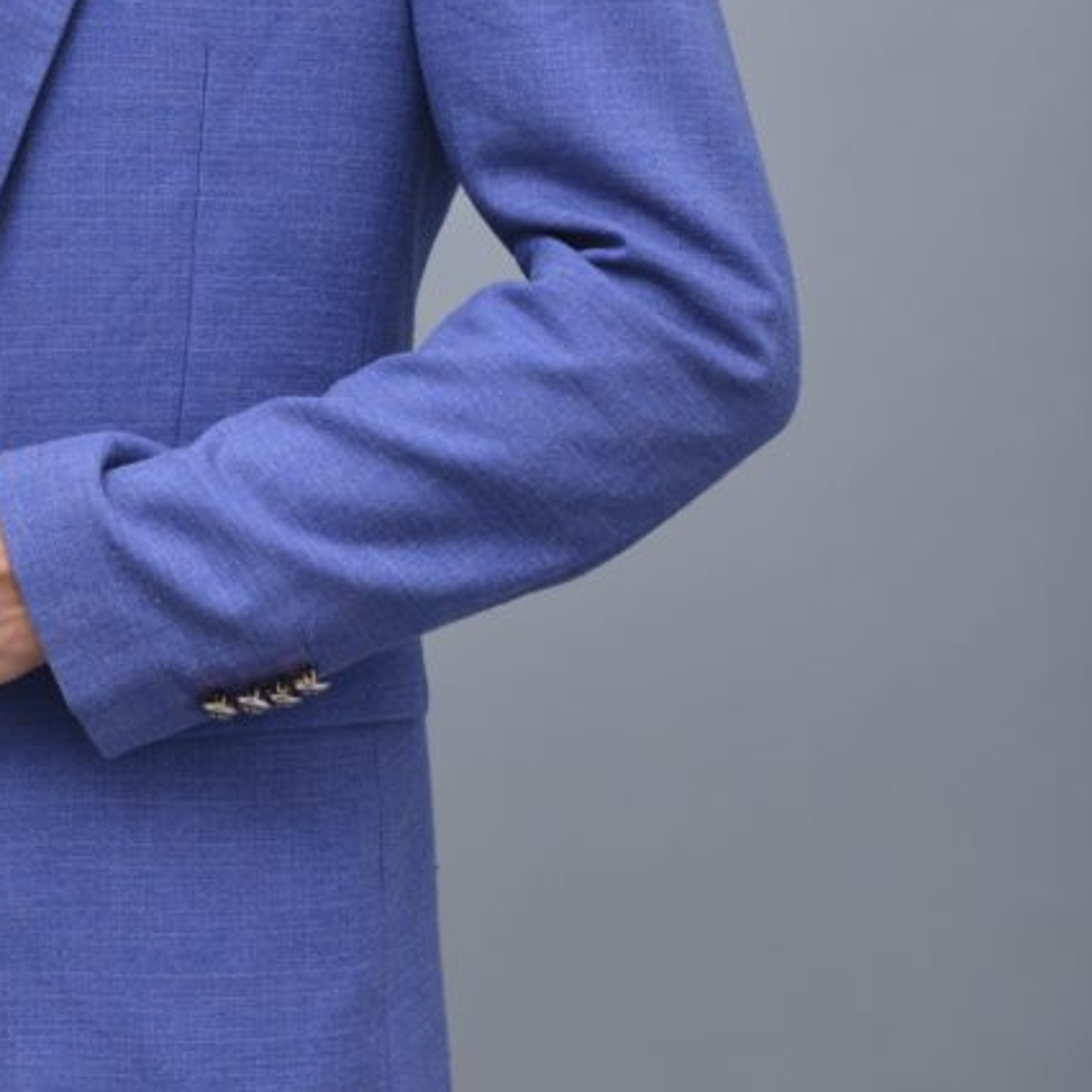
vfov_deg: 9.7
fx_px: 6353
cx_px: 13
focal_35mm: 178
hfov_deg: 9.8
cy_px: -185
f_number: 8
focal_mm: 70
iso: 200
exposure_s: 1/180
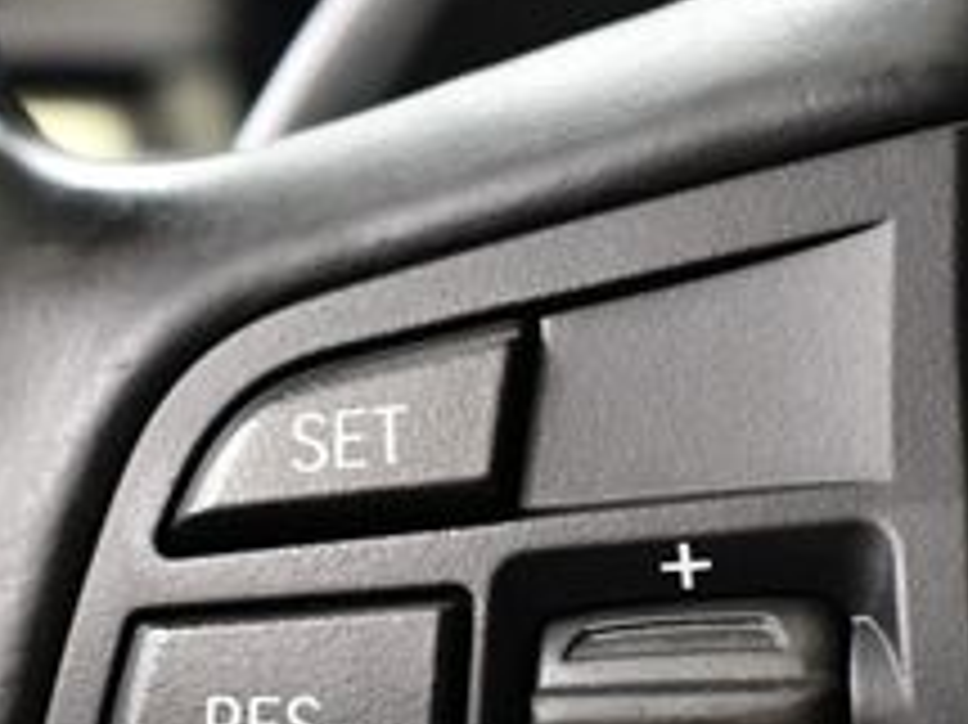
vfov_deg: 14.3
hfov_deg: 19.1
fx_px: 2879
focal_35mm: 103
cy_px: 571
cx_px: 495
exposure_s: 1/80
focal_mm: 18
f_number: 3.5
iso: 3200
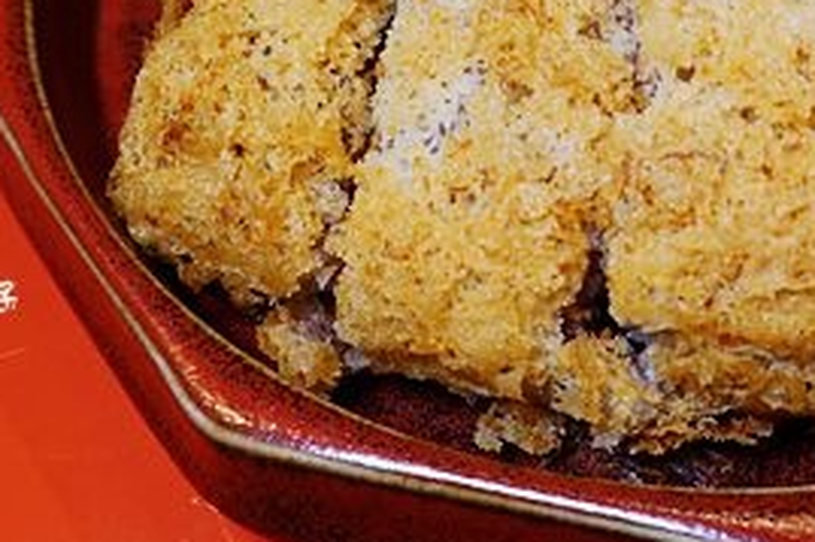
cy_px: -89
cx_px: 621
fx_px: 1312
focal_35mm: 58
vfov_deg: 21.8
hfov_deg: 33.7
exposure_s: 1/30
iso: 400
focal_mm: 9
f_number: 2.8
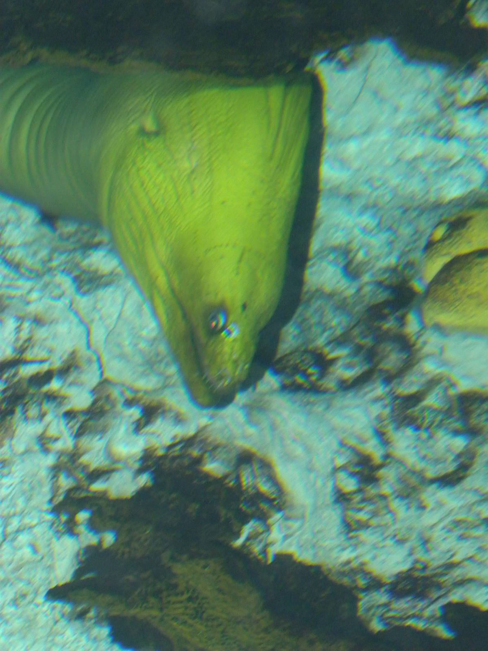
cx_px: 244
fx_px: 3459
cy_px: 326
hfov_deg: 8.1
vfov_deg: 10.7
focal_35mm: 184
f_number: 4.5
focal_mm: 32.7
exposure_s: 1/30
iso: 400
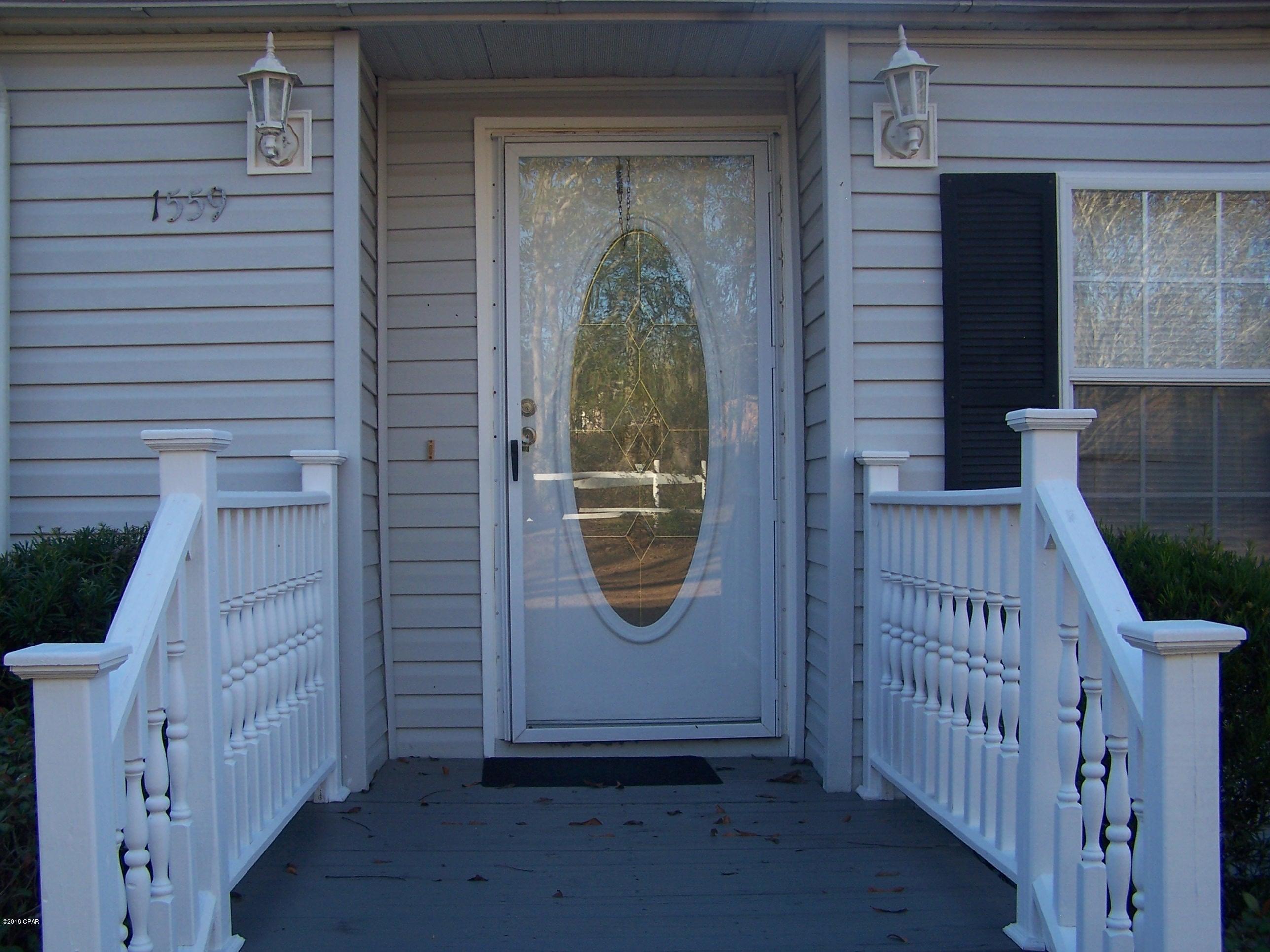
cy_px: 476
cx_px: 635
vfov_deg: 37.7
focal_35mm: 38
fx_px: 1394
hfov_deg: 49.0
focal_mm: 6.3
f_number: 2.8
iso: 80
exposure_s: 1/250
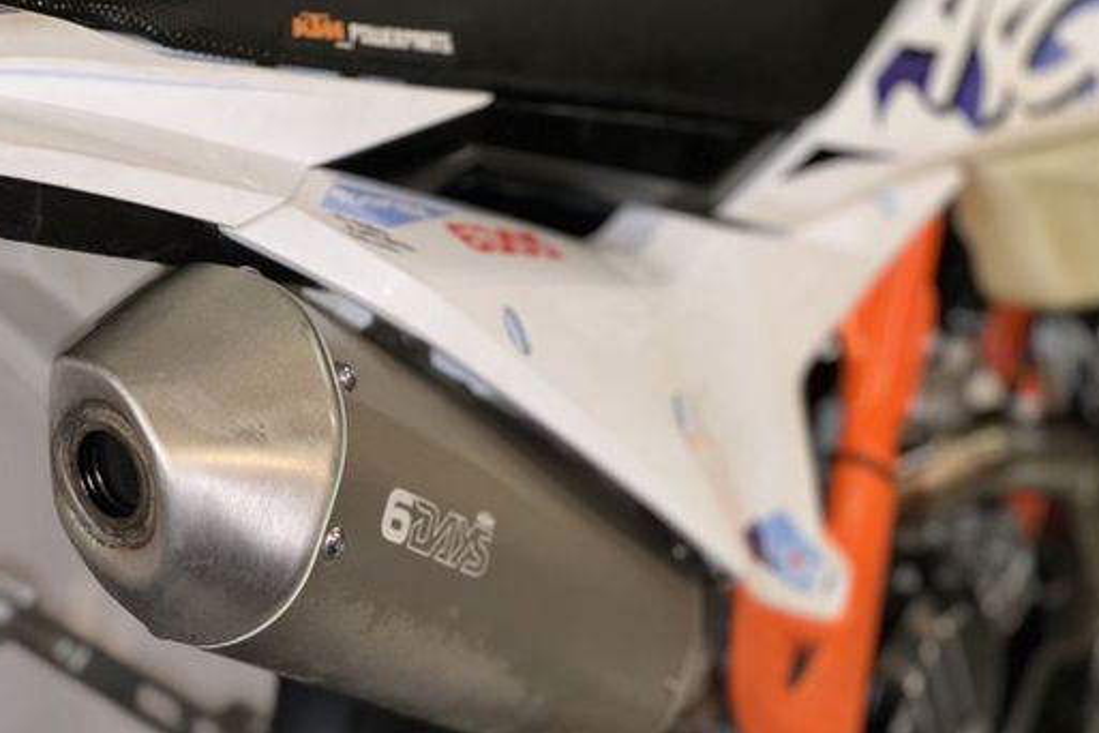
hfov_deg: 20.4
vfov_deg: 13.7
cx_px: 497
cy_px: 495
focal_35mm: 100
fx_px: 3053
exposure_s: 1/33
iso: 64
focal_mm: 9
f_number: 2.8
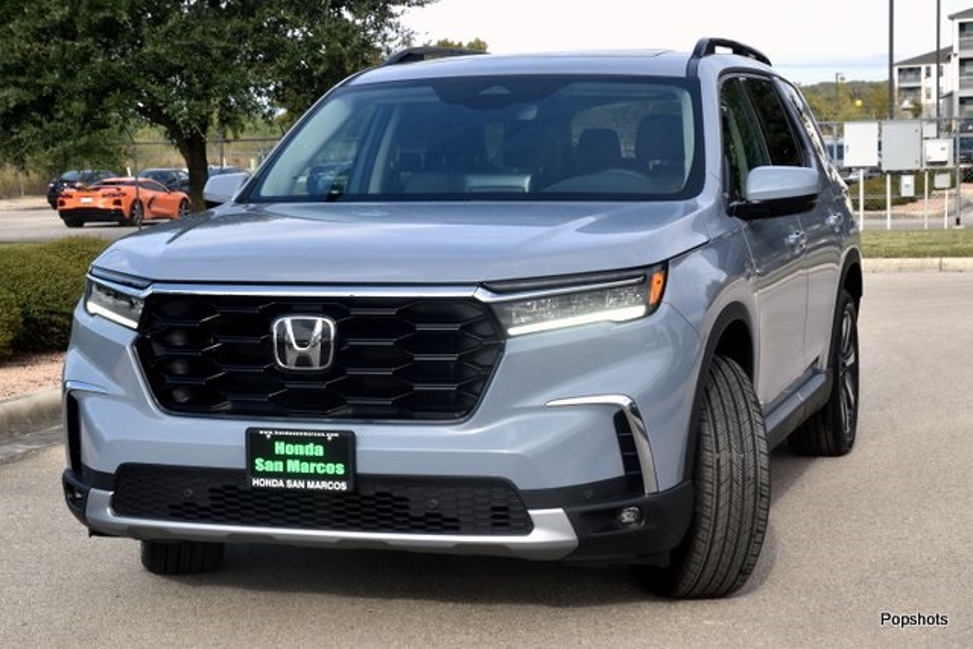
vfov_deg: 18.9
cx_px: 486
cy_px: 324
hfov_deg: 28.1
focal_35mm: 72
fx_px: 1946
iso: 200
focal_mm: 48
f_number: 9
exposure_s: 1/320
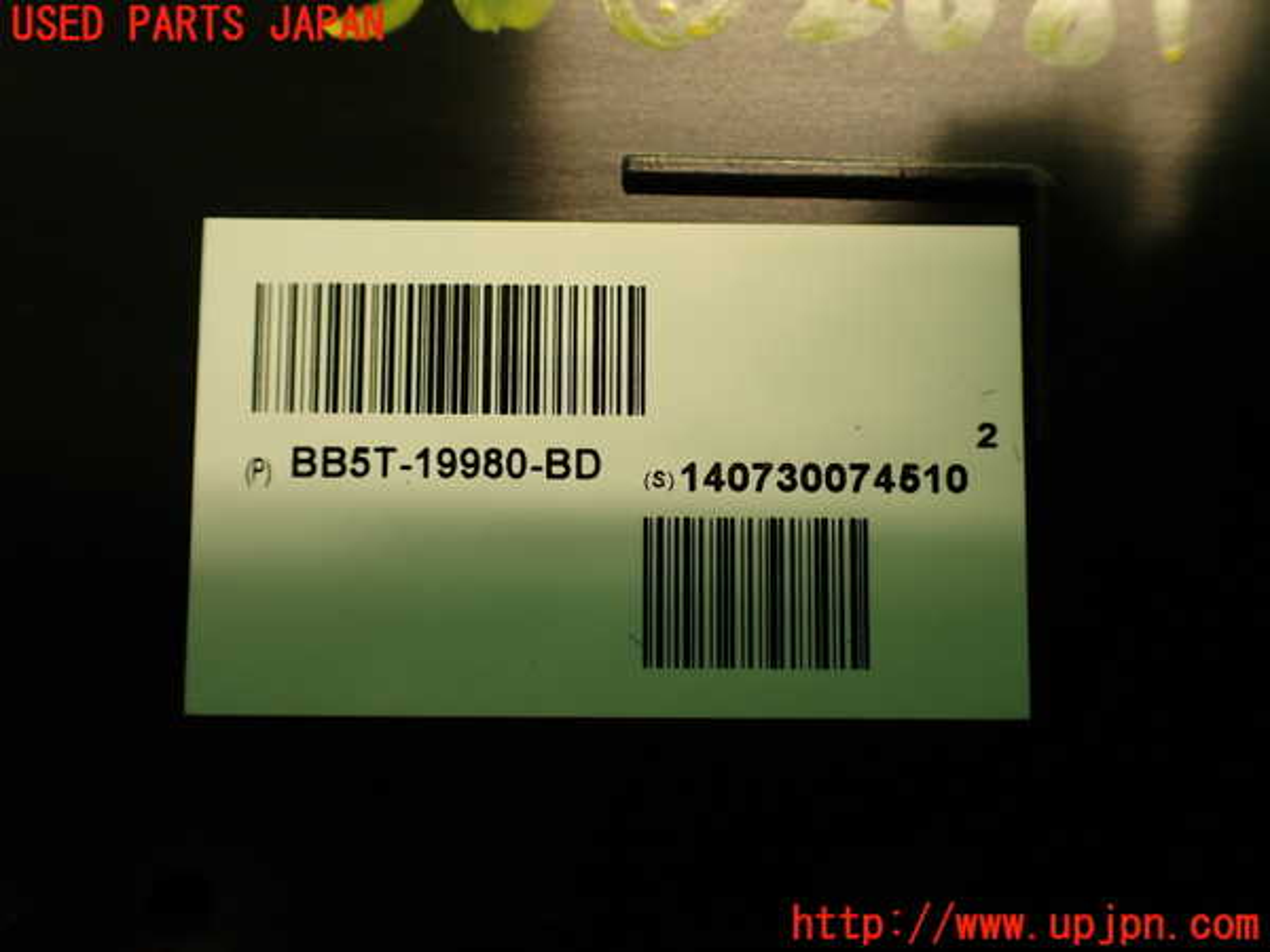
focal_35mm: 32
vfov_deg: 44.2
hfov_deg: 56.8
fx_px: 1174
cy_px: 476
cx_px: 635
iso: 200
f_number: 2.4
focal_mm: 5.79
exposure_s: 1/40
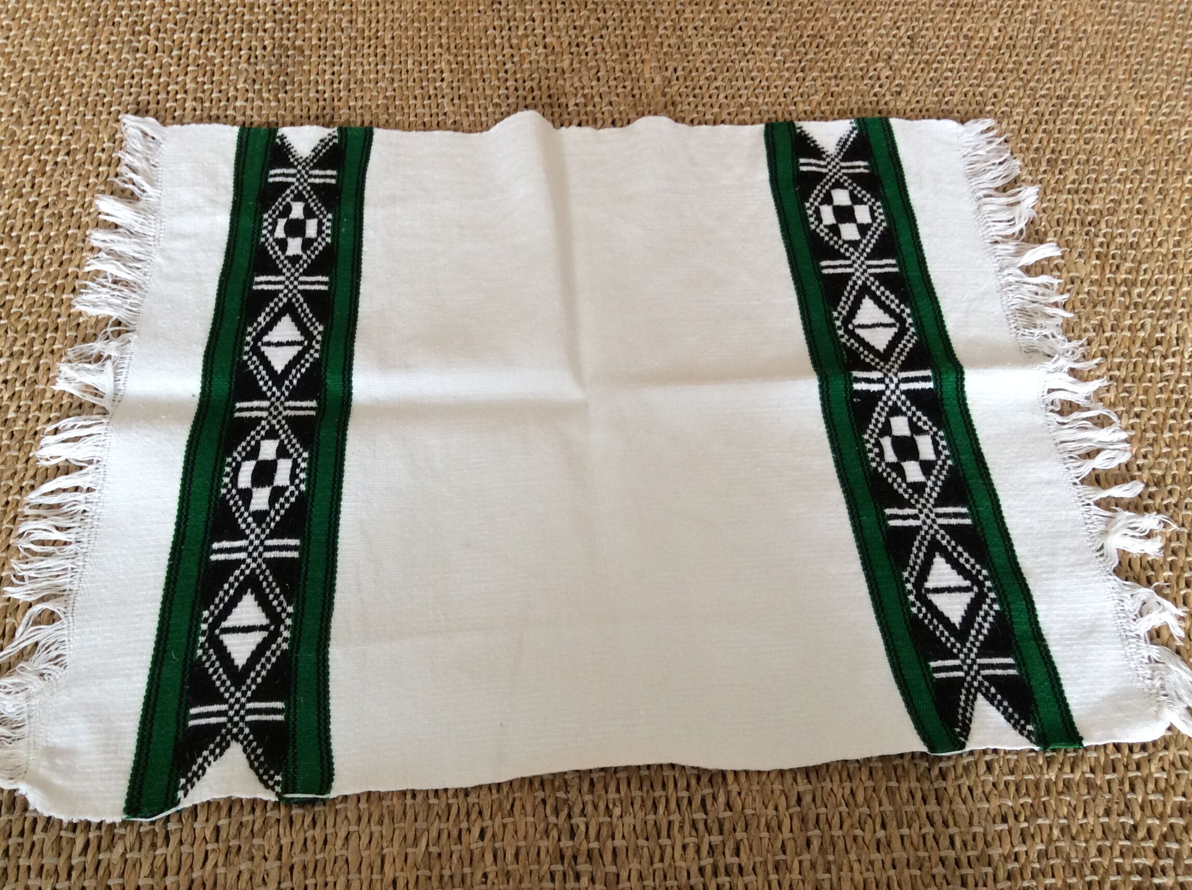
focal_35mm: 36
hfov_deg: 51.4
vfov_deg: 39.6
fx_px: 1238
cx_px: 556
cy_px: 426
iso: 80
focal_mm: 3.3
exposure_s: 1/25
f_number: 2.4
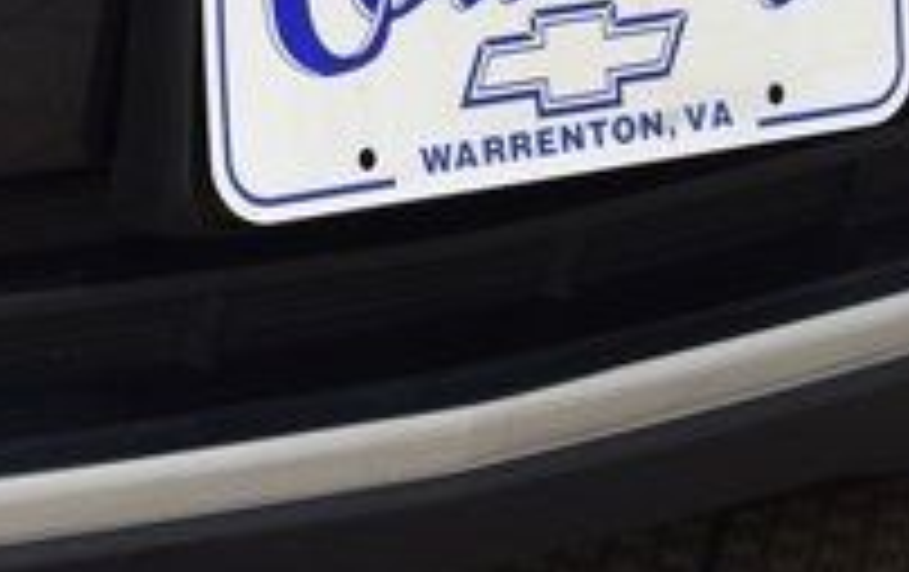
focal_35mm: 263
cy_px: -430
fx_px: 6526
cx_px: -387
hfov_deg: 7.8
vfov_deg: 5.0
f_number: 6.3
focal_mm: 34
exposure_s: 1/15
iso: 500
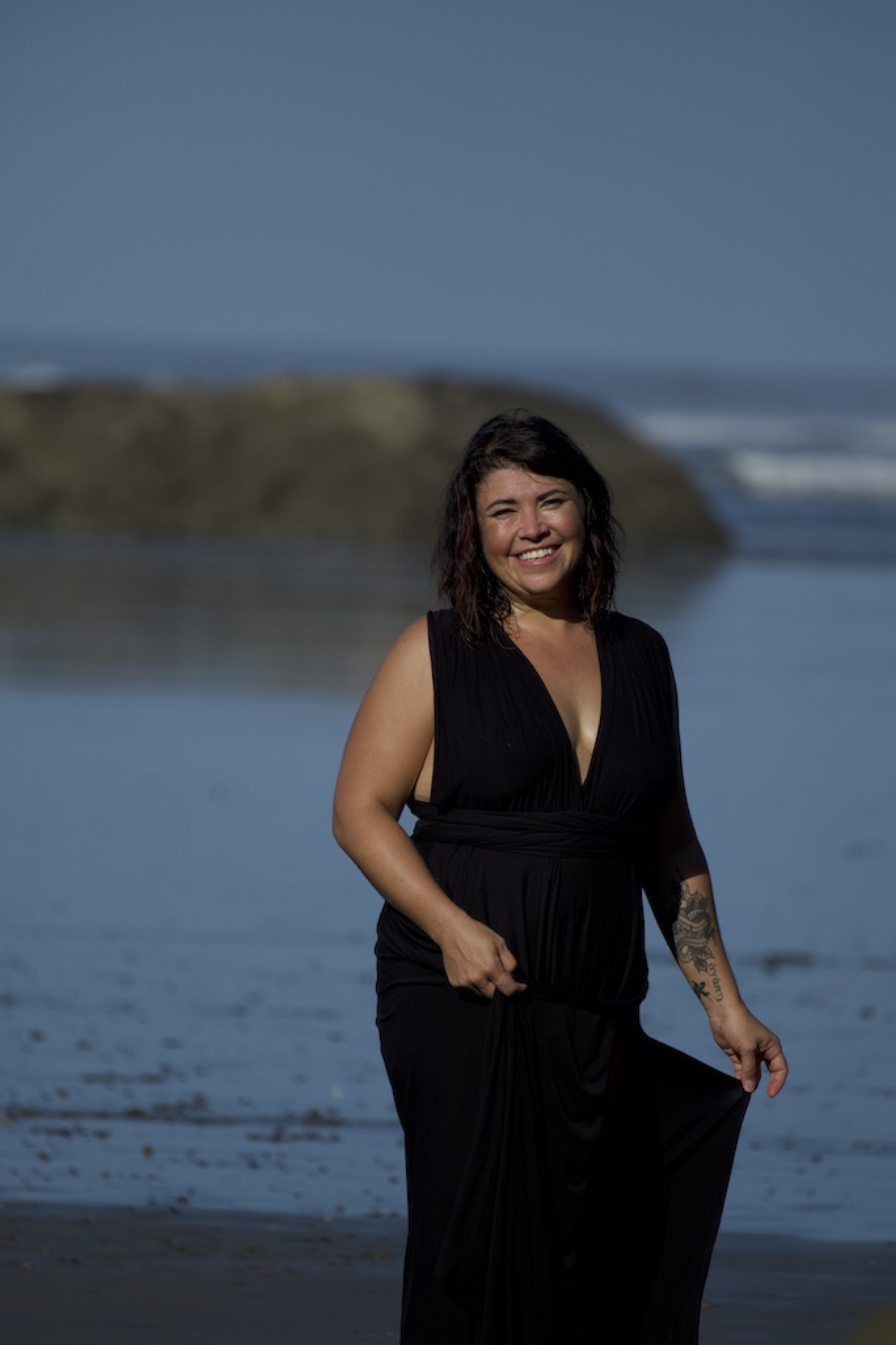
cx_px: 476
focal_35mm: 374
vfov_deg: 5.5
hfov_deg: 3.7
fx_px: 13971
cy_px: 731
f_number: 5.6
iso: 500
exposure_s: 1/6400
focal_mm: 300
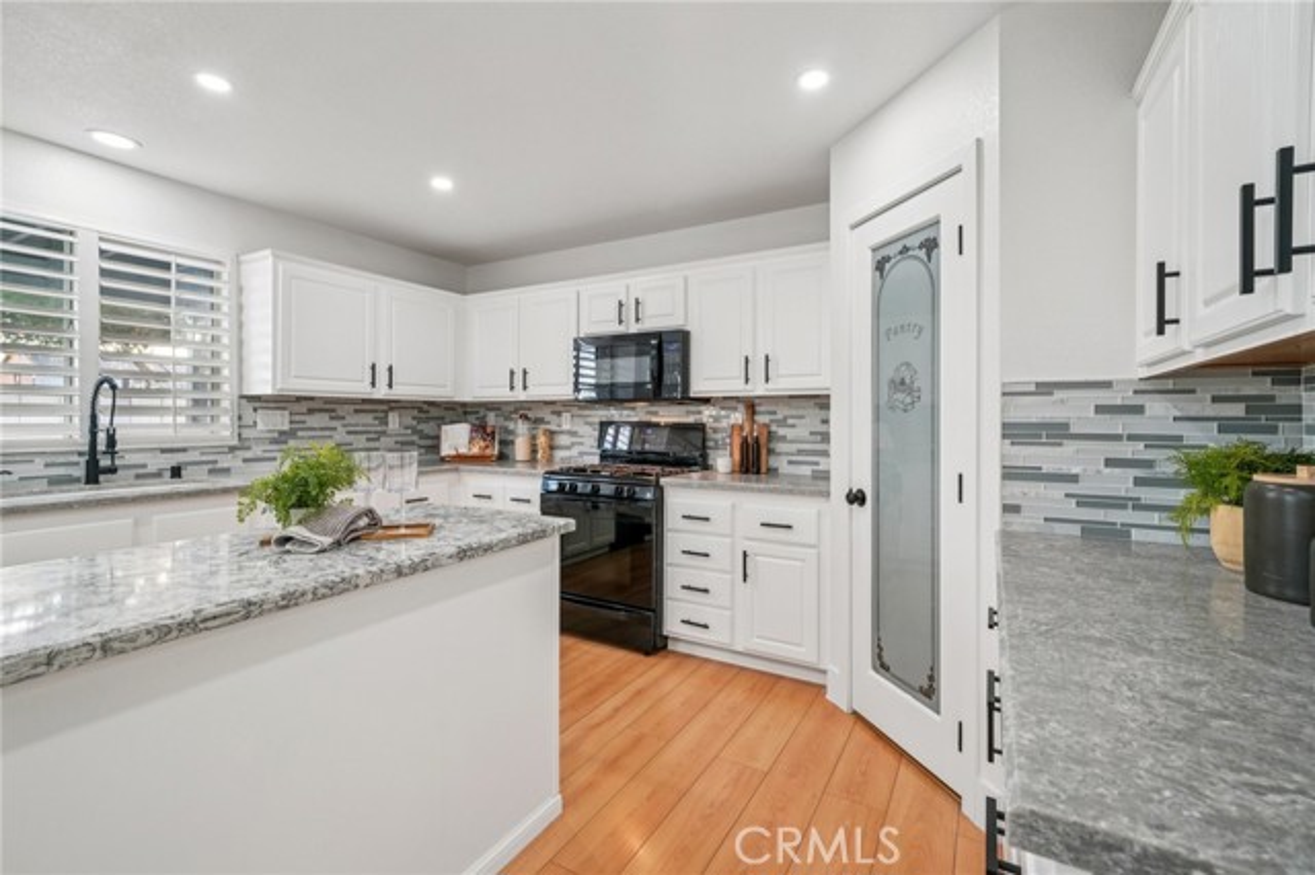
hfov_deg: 100.4
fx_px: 548
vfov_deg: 77.3
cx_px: 658
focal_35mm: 15
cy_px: 438
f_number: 8
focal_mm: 15
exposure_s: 1/20
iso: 400
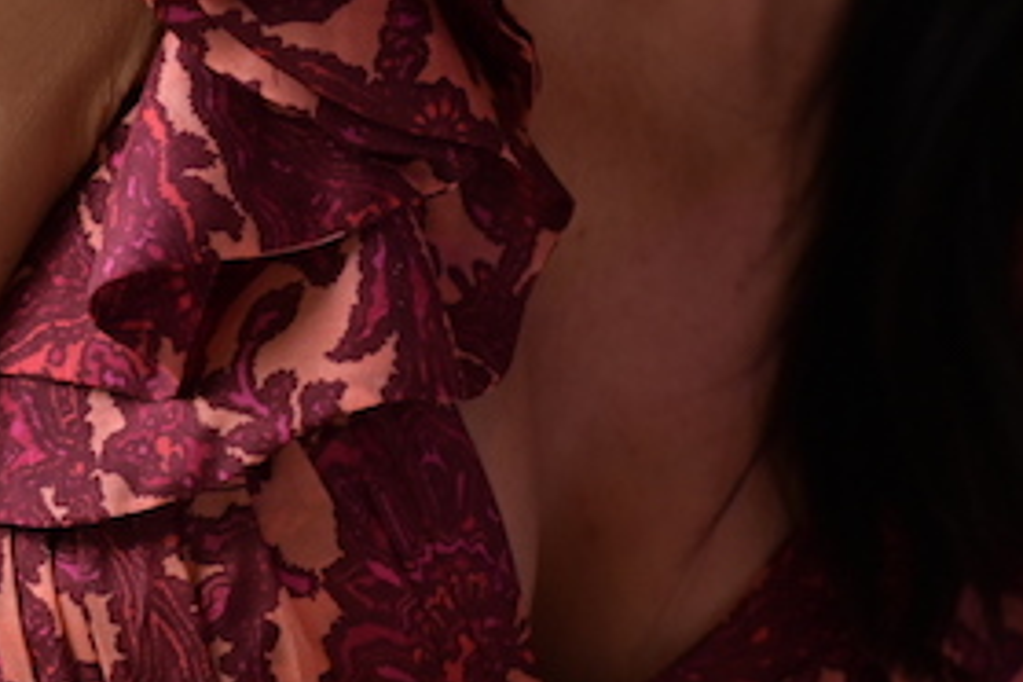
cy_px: -185
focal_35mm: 390
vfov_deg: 3.5
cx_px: 1294
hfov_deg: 5.3
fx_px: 11082
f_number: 2
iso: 200
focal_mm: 85
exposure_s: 1/100
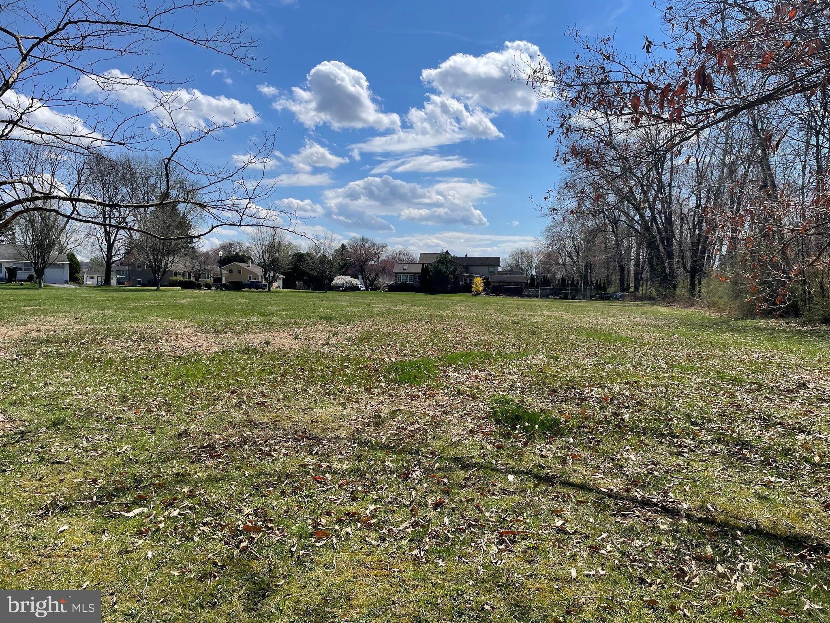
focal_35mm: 26
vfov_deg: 53.1
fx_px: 623
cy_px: 312
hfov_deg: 67.3
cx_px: 415
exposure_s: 1/5556
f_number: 1.6
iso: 32
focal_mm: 4.2
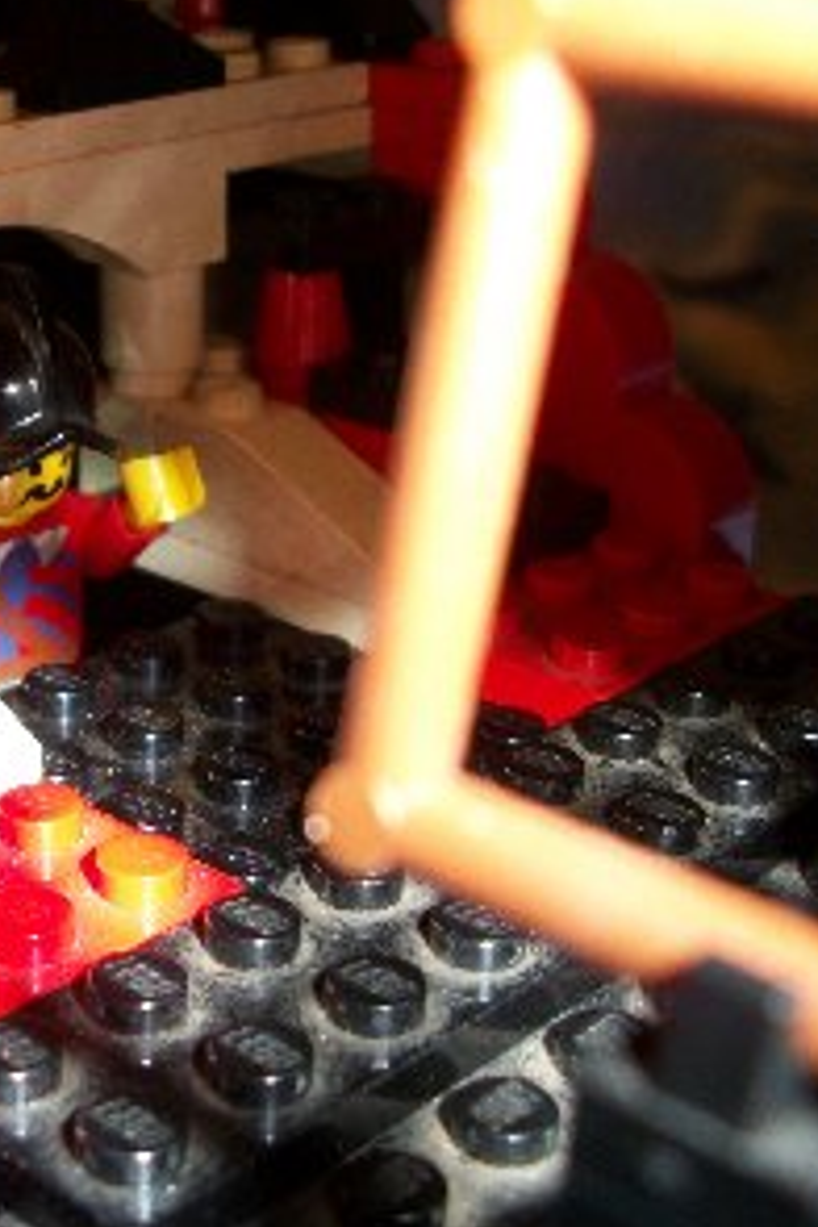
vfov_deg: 32.4
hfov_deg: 21.3
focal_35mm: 62
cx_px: 52
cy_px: 551
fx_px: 2113
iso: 80
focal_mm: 6.3
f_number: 3.1
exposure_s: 1/60
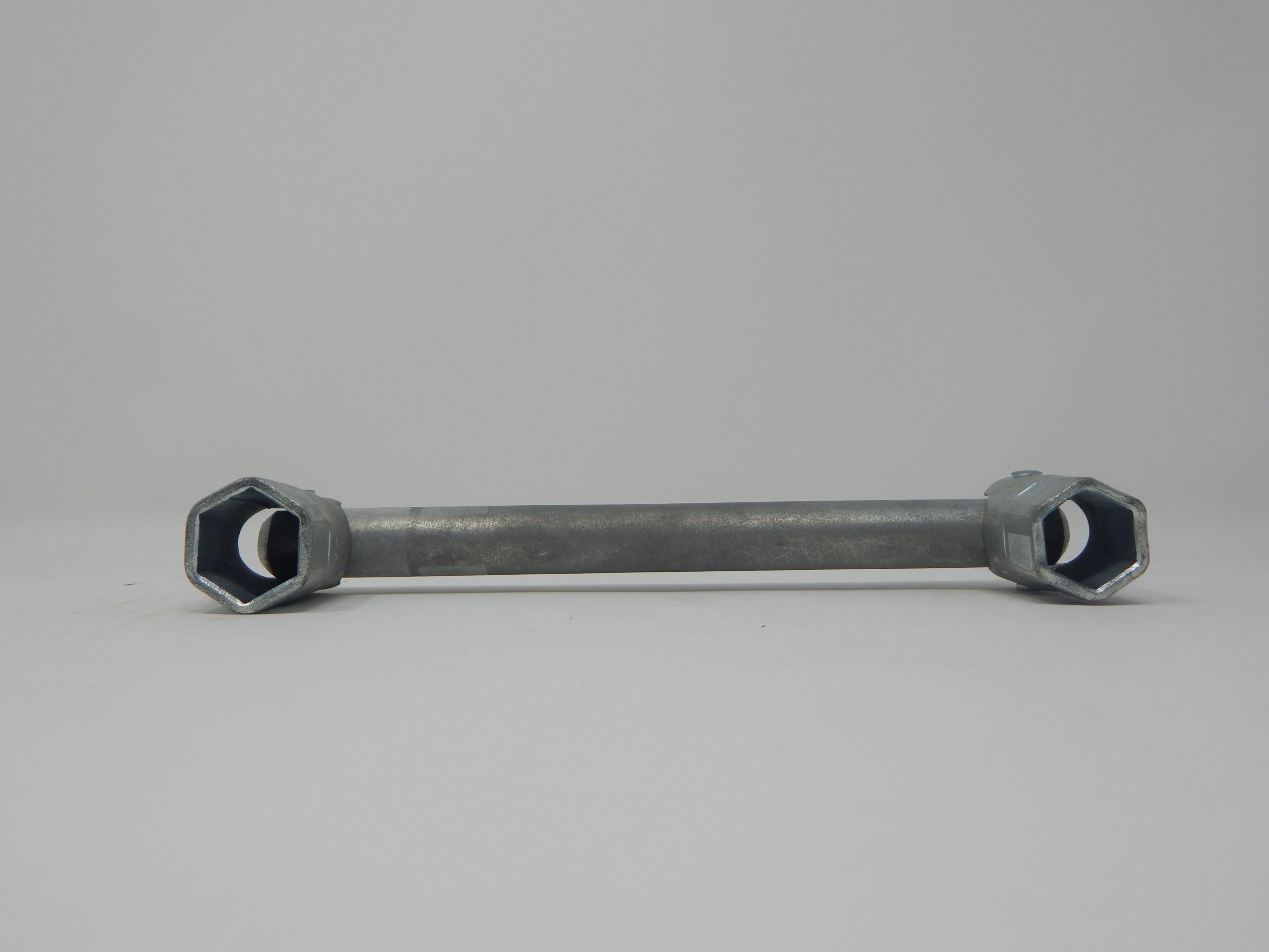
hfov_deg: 58.4
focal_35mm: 31
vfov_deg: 45.4
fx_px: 1136
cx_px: 634
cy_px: 476
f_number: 3.2
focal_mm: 5.6
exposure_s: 1/160
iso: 125
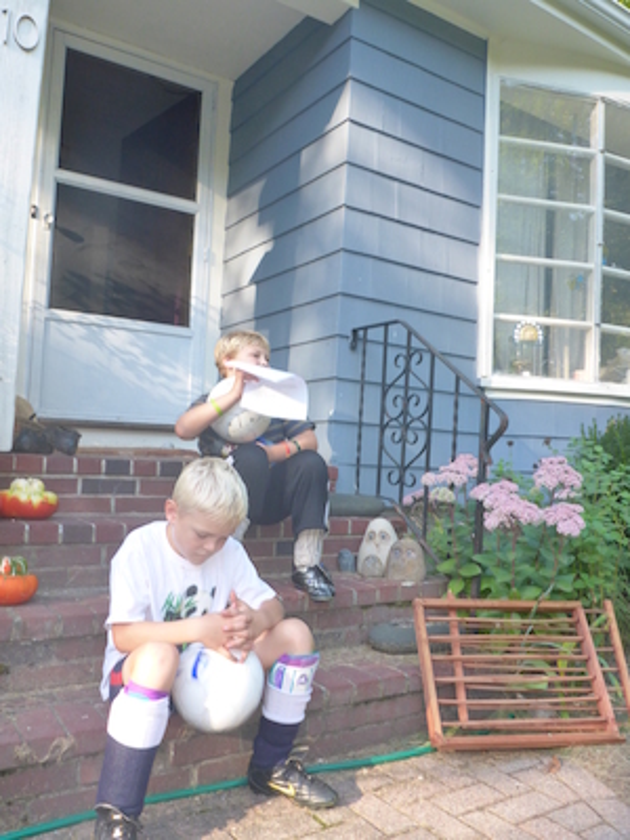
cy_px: 420
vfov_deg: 63.4
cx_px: 315
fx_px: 679
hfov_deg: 49.7
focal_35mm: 28
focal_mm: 4.9
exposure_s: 1/60
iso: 125
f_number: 3.3
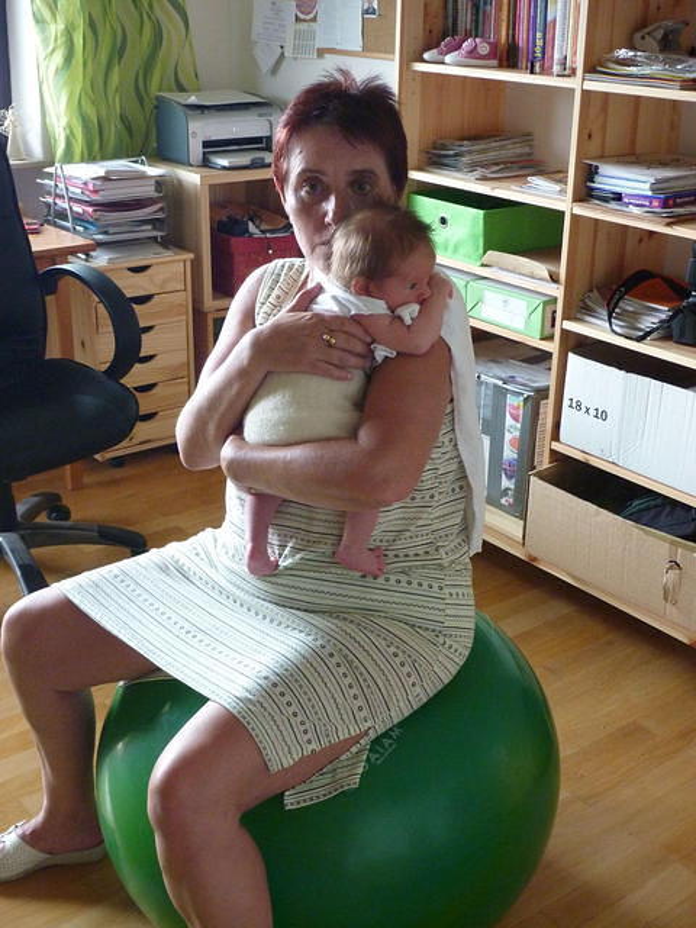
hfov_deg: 32.9
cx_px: 348
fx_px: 1180
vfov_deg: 42.9
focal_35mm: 44
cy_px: 464
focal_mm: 7.8
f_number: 4.3
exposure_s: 1/40
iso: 400
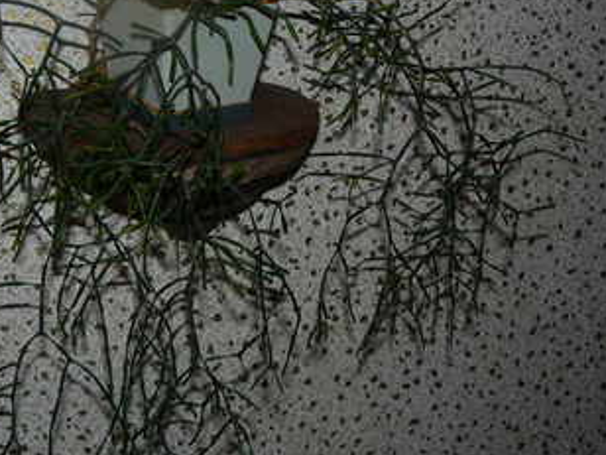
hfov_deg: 33.4
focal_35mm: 57
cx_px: 193
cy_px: 179
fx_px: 998
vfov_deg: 25.6
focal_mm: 6.5
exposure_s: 1/30
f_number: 2.8
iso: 100
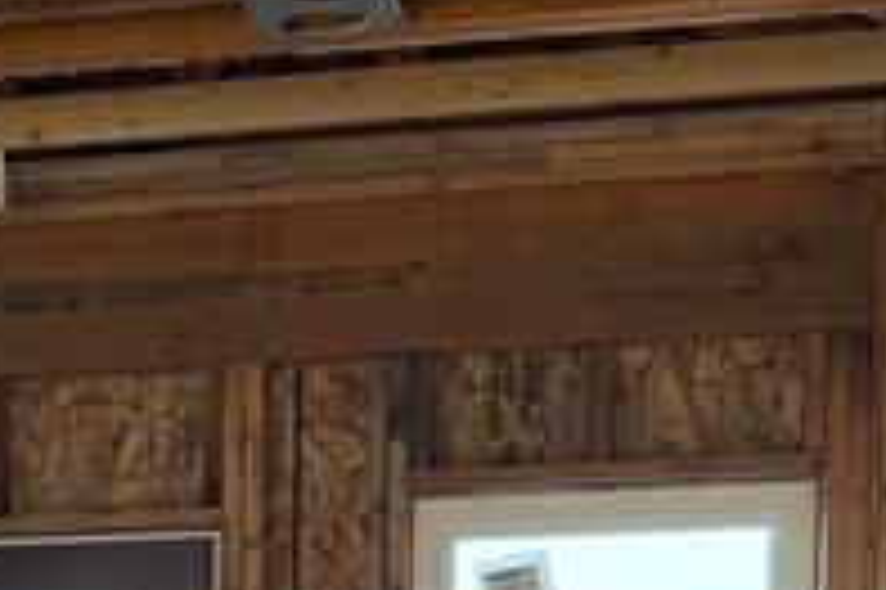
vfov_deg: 10.0
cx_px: -391
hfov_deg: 14.8
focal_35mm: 130
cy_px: 1016
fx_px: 3197
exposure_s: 1/158
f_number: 1.78
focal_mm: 6.76
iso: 200
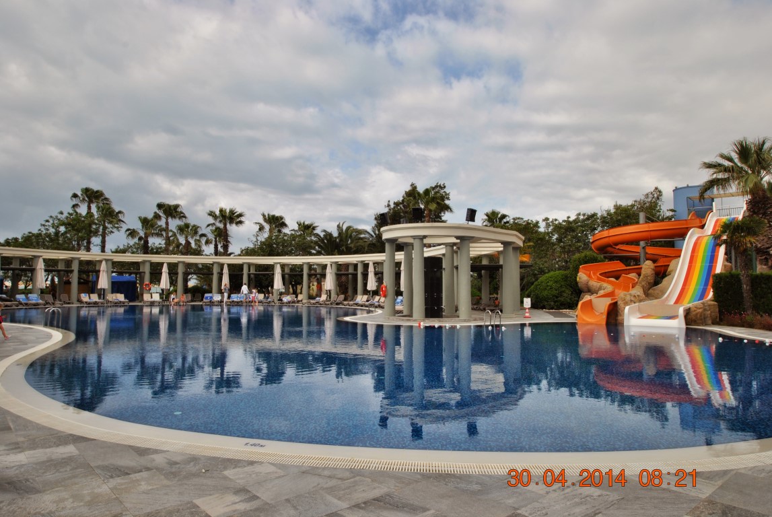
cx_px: 386
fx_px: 515
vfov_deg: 53.3
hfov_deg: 73.7
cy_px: 258
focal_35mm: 24
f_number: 10
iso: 100
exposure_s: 1/200
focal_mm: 16
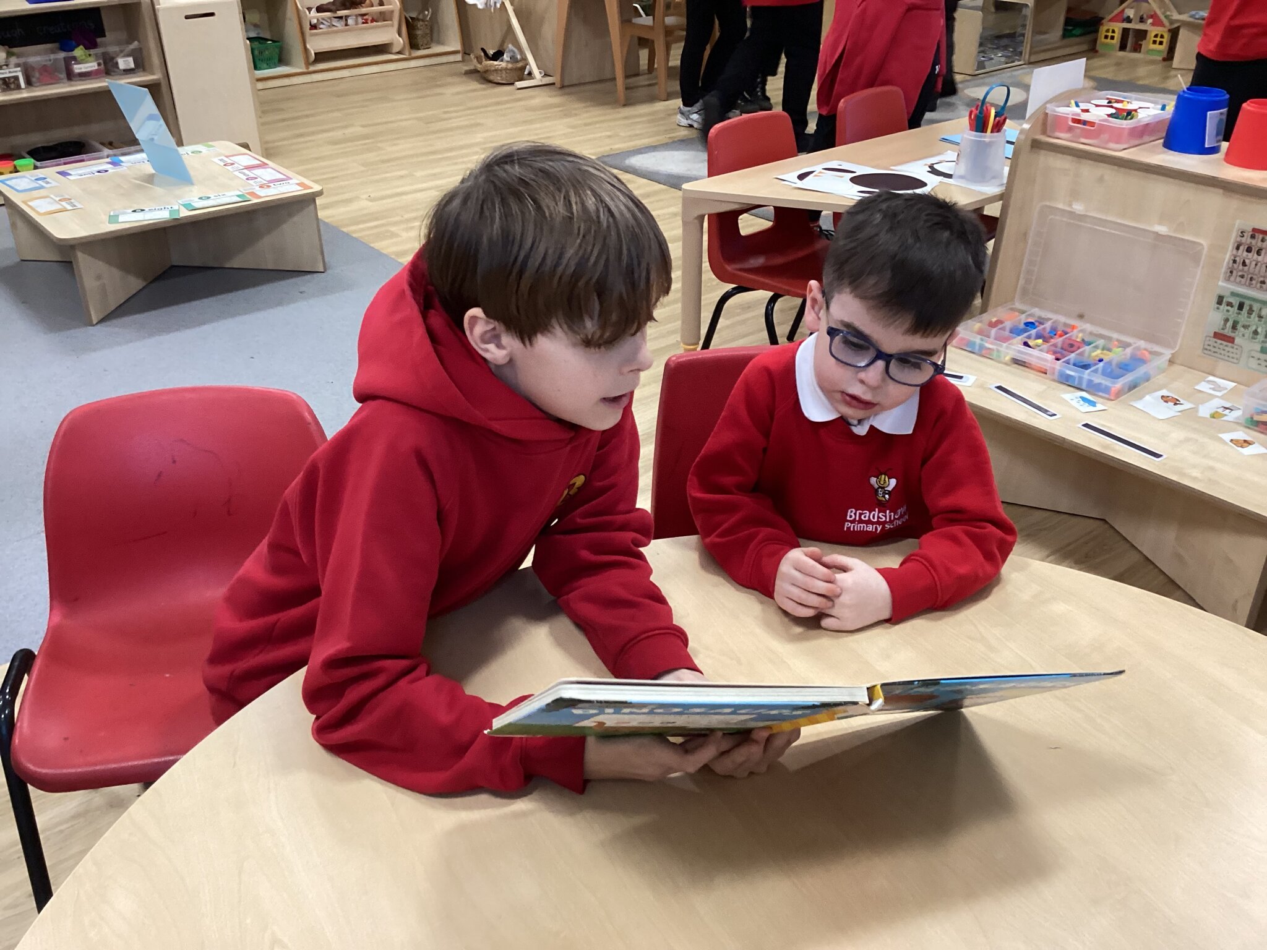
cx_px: 634
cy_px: 475
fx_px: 1135
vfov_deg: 45.4
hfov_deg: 58.4
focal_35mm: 31
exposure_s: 1/50
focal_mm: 3.3
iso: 320
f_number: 2.4
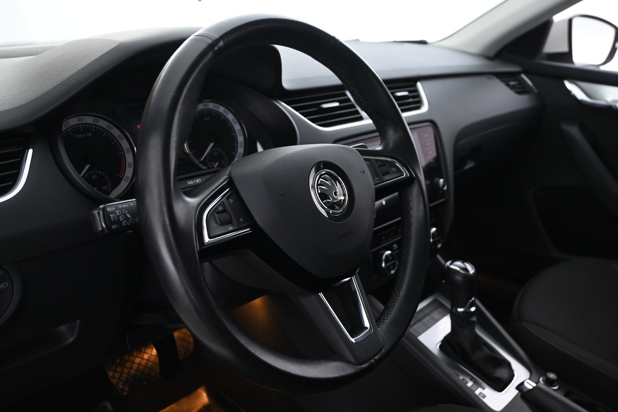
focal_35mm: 32
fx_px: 541
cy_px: 206
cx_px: 309
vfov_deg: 41.7
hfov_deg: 59.5
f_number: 4
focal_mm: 21
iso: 1600
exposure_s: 1/13
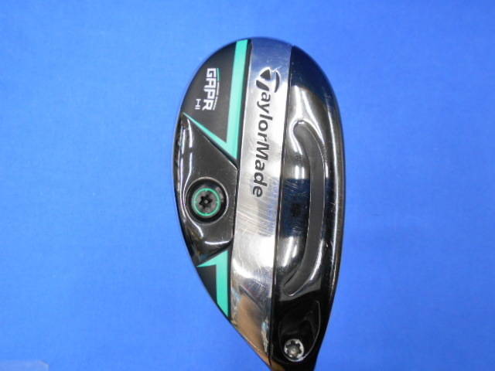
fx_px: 372
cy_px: 186
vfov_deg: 53.1
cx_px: 248
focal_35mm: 26
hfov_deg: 67.3
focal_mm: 4.6
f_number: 3.2
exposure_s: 1/30
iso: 320
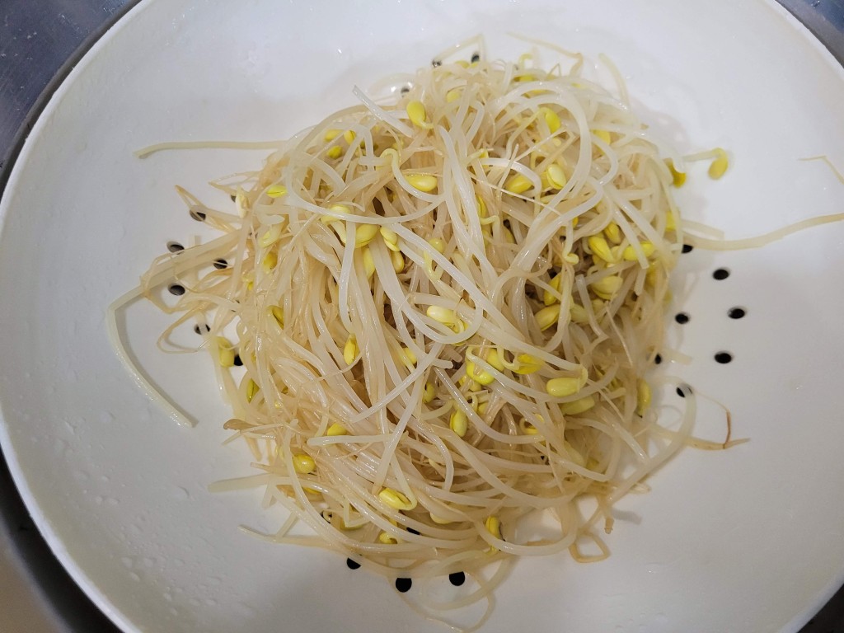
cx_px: 422
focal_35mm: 26
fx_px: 634
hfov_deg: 67.3
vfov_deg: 53.1
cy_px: 316
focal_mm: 5.4
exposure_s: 1/120
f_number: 1.8
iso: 320
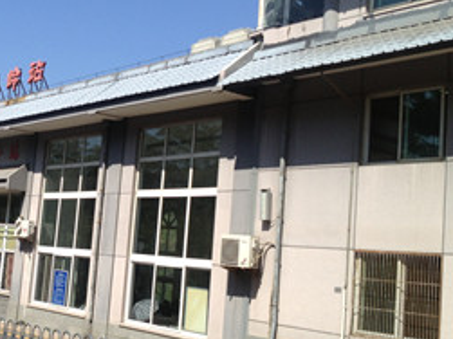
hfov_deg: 29.7
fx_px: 824
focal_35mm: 63
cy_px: 159
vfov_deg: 23.3
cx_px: 66
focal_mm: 4.28
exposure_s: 1/1493
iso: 50
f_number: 2.4
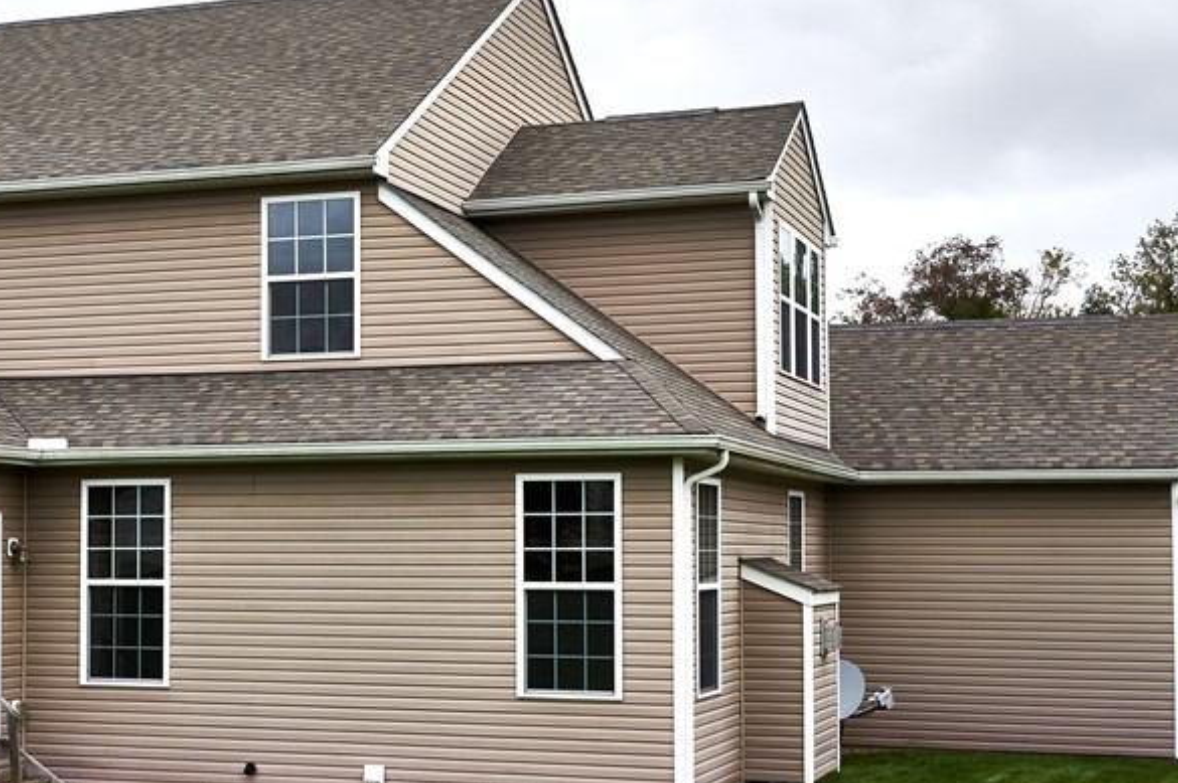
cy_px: 430
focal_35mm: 65
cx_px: 326
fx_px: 2125
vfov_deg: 20.9
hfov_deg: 30.6
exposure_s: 1/200
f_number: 9
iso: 200
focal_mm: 35
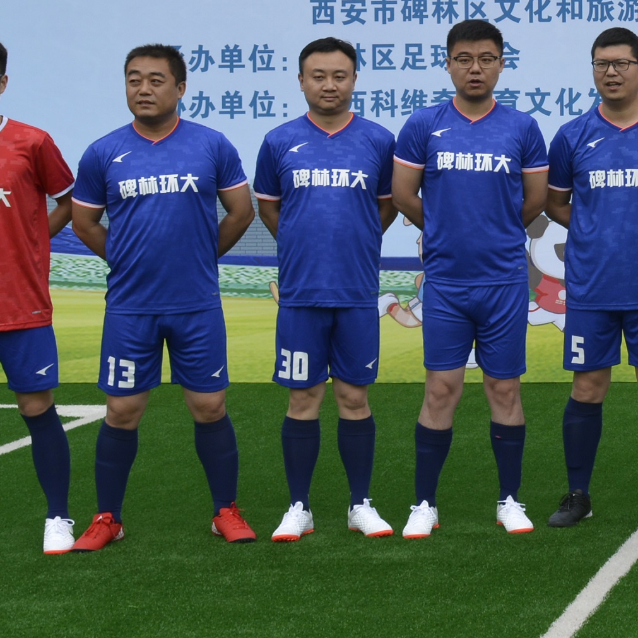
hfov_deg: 14.8
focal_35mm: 111
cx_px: 909
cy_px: 192
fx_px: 2315
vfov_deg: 15.6
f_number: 8
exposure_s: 1/250
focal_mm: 22
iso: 200
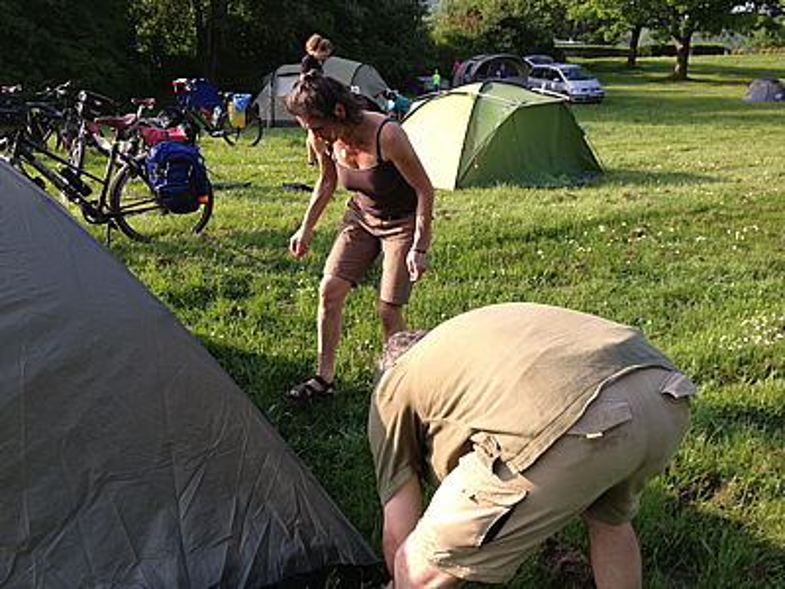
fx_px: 794
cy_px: 294
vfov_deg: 40.7
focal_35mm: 35
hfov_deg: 52.6
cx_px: 392
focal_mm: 4.28
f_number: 2.4
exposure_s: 1/460
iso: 50
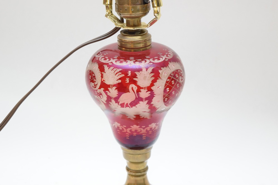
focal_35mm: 82
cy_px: 92
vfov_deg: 16.6
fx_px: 637
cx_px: 139
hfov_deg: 24.6
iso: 1600
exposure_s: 1/60
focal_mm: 55
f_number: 5.6
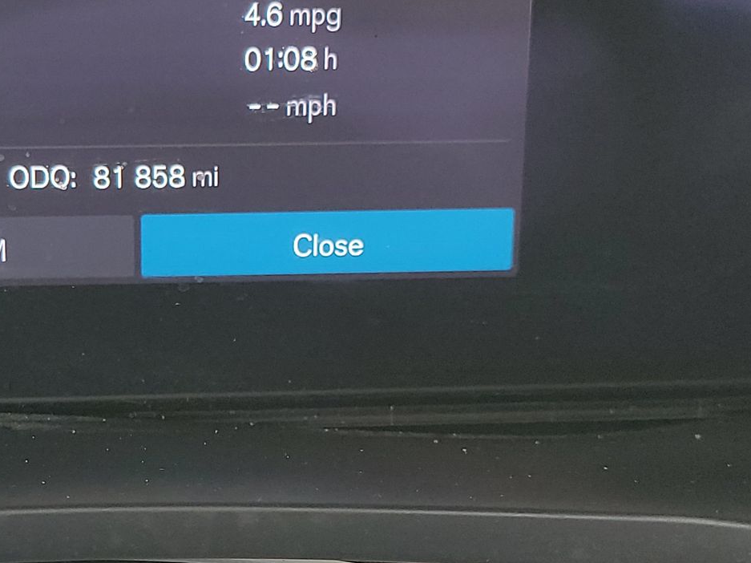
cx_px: 147
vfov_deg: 34.9
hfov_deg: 43.6
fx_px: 889
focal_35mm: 41
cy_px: 353
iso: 171
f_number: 1.8
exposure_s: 1/59
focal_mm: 6.7
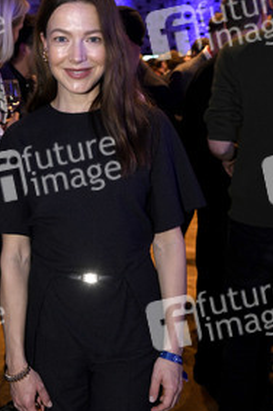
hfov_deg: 27.8
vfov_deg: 41.0
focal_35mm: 48
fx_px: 547
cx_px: 89
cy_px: 244
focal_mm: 34
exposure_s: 1/60
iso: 2000
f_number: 5
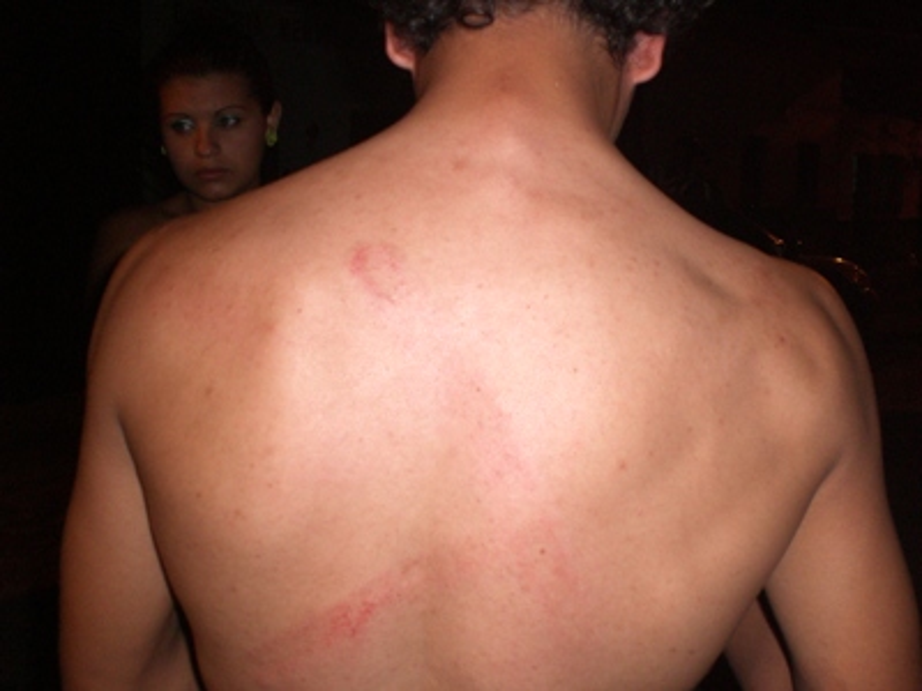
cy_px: 346
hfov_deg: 49.0
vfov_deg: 37.7
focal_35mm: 38
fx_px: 1012
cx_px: 461
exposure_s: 1/60
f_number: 3.1
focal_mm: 6.3
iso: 200
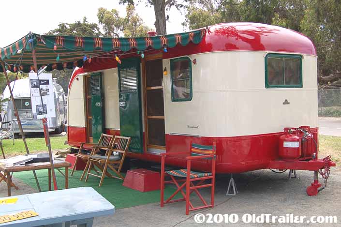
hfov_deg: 46.4
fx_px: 398
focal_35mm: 42
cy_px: 114
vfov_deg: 31.8
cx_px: 170
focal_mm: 28
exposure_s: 1/200
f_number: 7.1
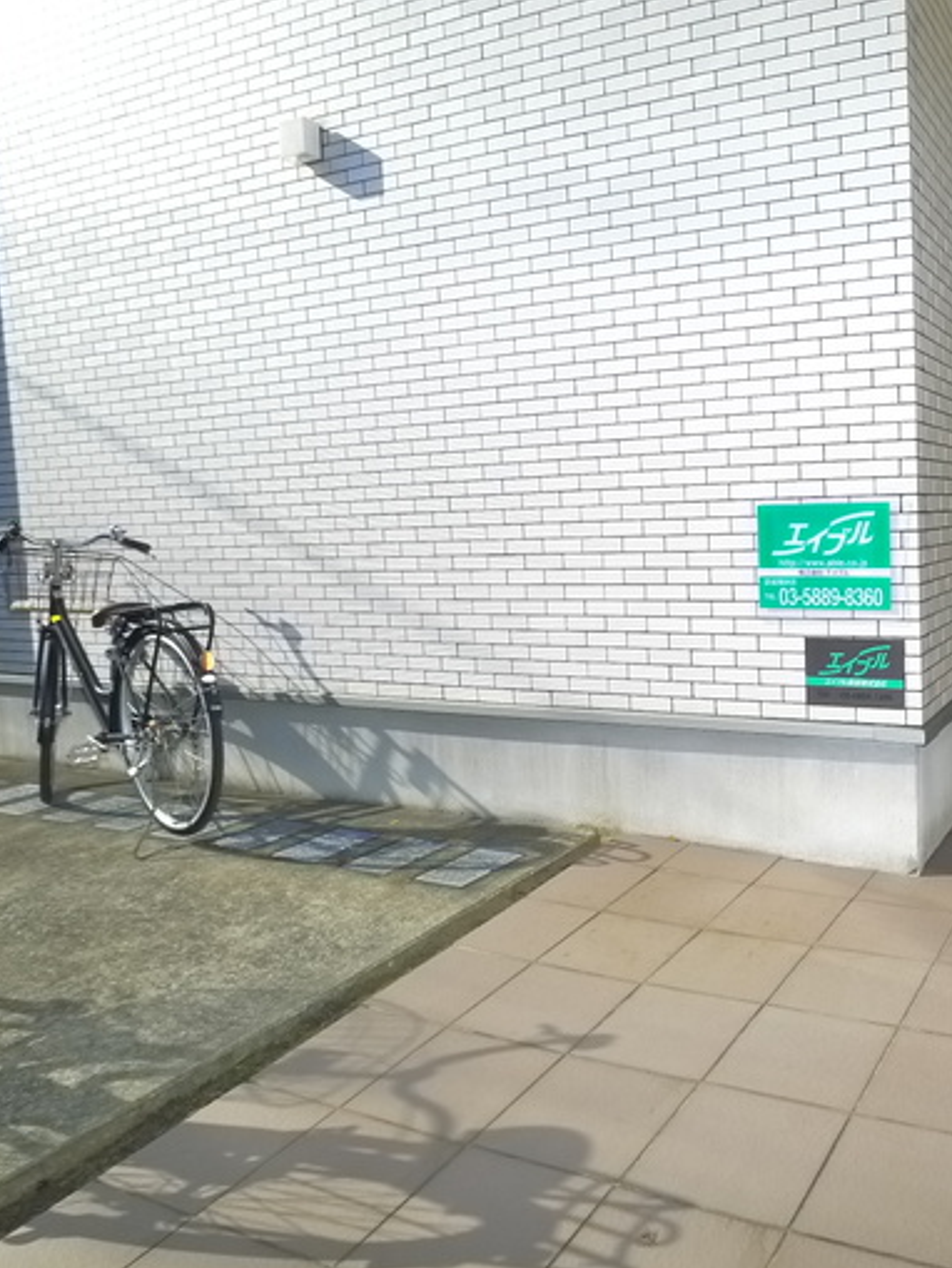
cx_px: 815
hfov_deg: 40.4
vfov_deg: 55.3
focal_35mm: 33
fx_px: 1210
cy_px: 629
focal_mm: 5.1
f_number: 4
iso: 400
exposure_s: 1/800
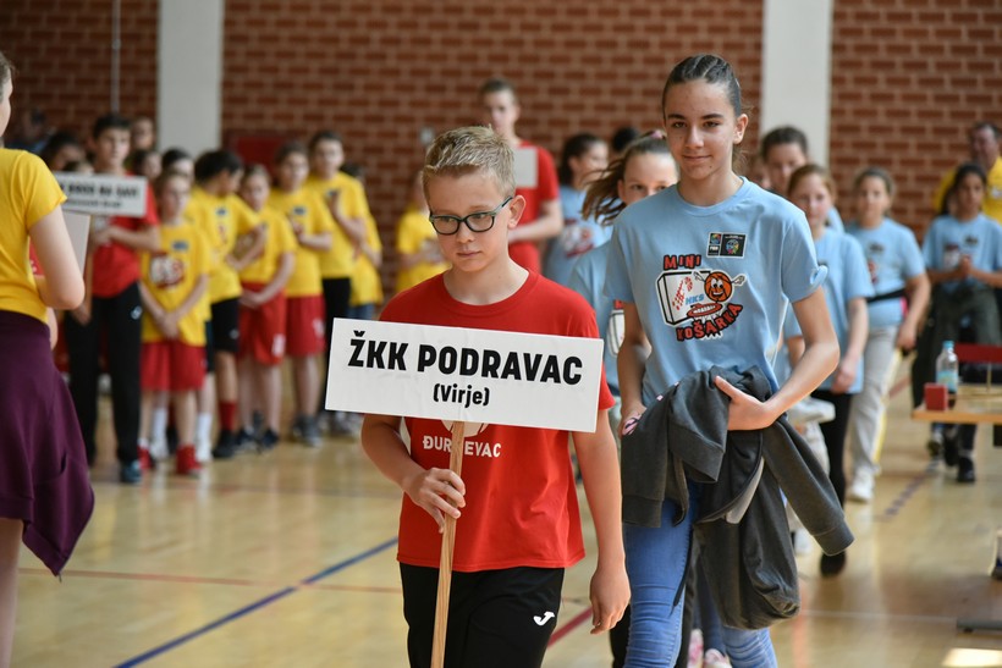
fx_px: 3340
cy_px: 334
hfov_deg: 17.1
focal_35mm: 120
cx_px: 501
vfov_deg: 11.4
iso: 3200
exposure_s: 1/2000
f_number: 4
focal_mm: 120
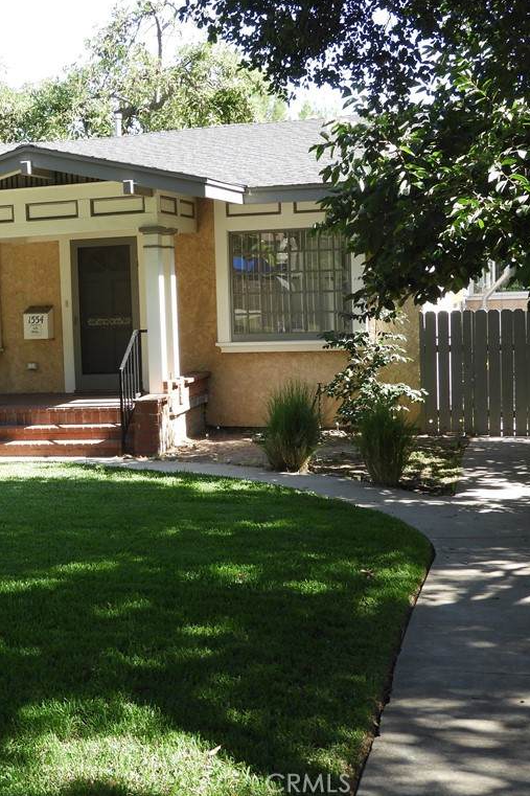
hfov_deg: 23.6
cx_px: 66
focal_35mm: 56
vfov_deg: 35.6
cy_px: 396
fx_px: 1237
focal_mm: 7.2
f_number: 3.8
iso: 100
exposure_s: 1/160
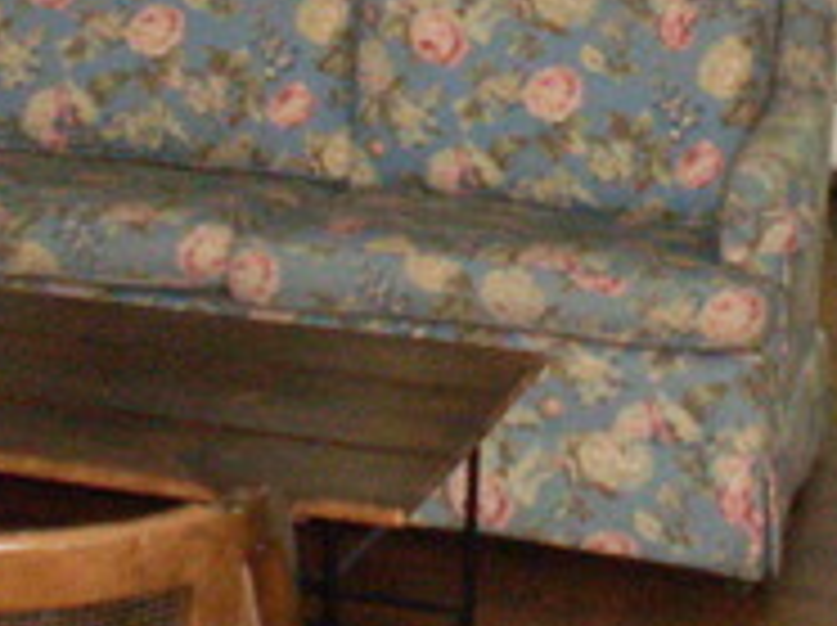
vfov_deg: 11.7
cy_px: -135
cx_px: 580
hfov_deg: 15.9
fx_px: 2994
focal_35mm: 124
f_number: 3.1
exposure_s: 1/30
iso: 500
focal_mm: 6.3
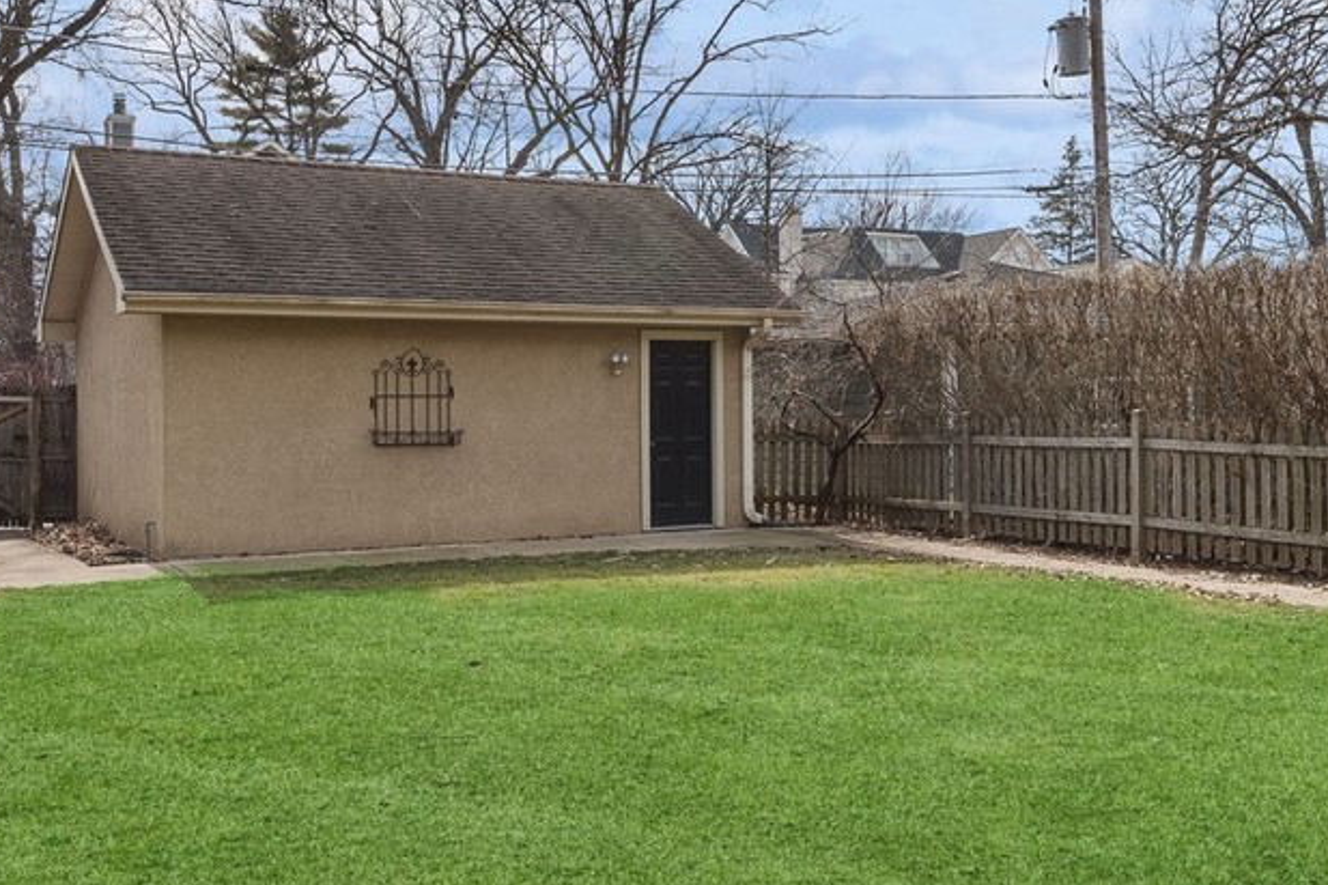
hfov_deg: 46.3
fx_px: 1549
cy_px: 401
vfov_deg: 31.9
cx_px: 750
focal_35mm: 42
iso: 200
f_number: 9
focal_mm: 16
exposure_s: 1/400
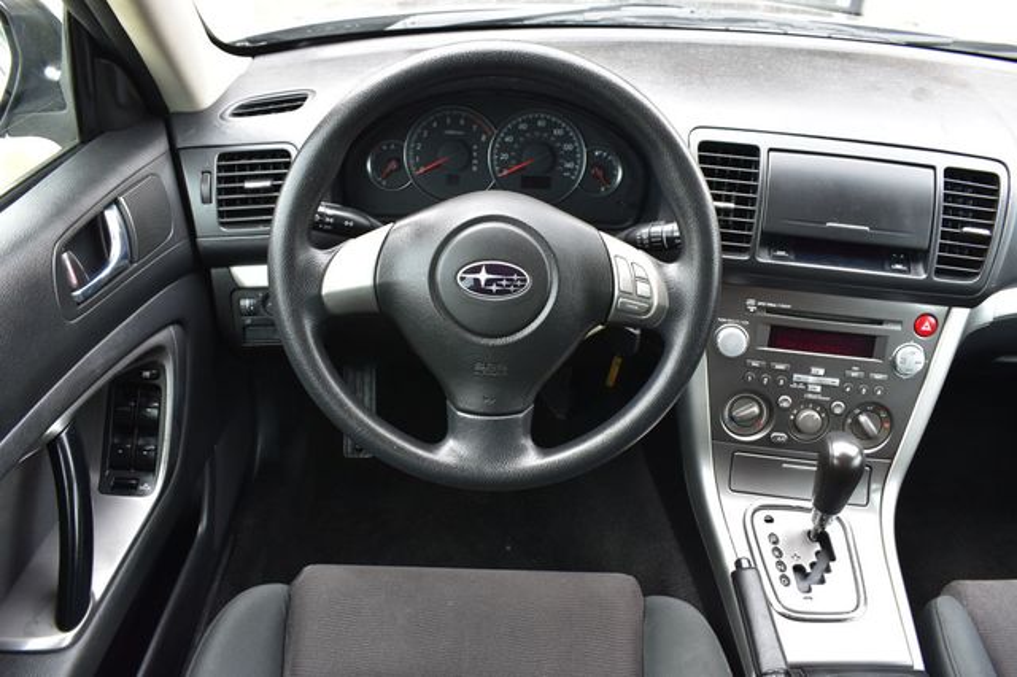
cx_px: 508
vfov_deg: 43.6
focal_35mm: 30
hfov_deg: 62.0
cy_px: 338
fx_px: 847
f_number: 7.1
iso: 400
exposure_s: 1/40
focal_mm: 20
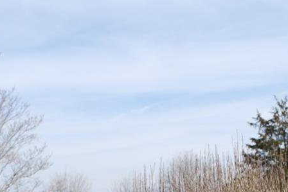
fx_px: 768
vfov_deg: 14.1
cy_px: 183
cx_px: 138
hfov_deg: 21.2
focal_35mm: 96
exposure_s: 1/200
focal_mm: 28
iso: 100
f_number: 7.1
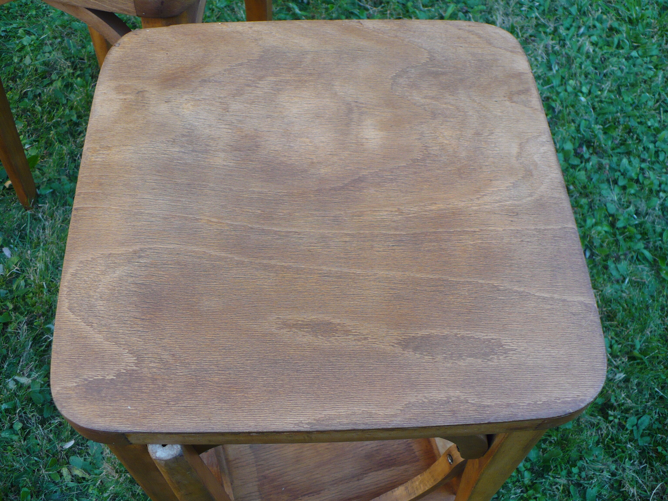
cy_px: 250
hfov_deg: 50.1
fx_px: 714
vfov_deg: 38.7
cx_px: 334
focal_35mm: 37
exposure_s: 1/60
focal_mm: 6.1
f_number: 2.8
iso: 100
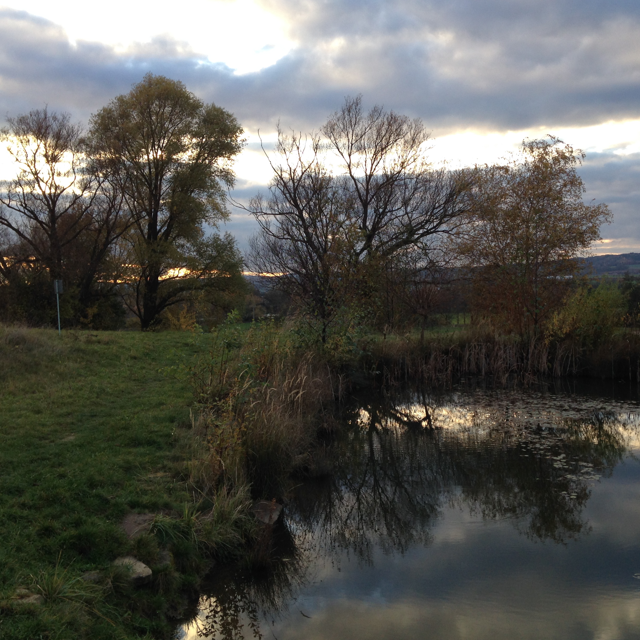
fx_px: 816
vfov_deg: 42.8
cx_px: 374
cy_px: 320
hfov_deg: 42.7
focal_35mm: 39
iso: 50
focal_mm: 4.12
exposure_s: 1/232
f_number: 2.4
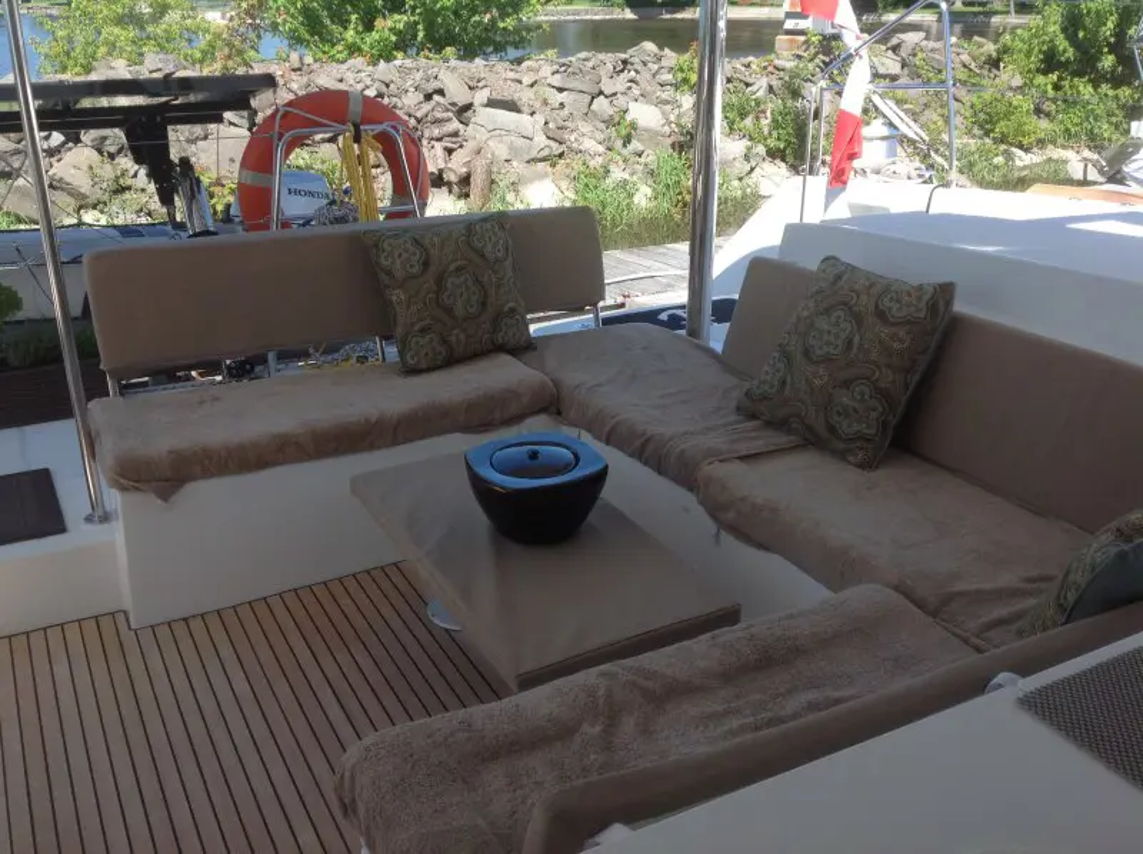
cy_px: 427
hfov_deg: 52.7
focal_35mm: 35
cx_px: 572
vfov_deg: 40.6
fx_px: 1154
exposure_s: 1/737
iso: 50
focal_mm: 4.28
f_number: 2.4
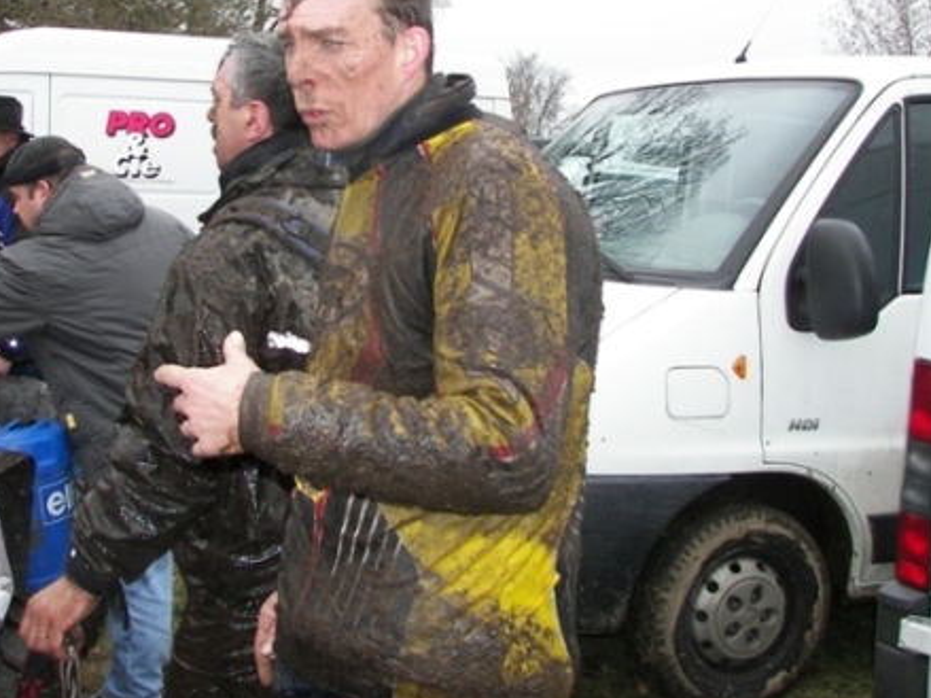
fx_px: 1398
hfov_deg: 36.6
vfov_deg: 27.8
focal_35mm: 52
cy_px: 226
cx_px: 356
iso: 50
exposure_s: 1/160
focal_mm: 6
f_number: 2.8
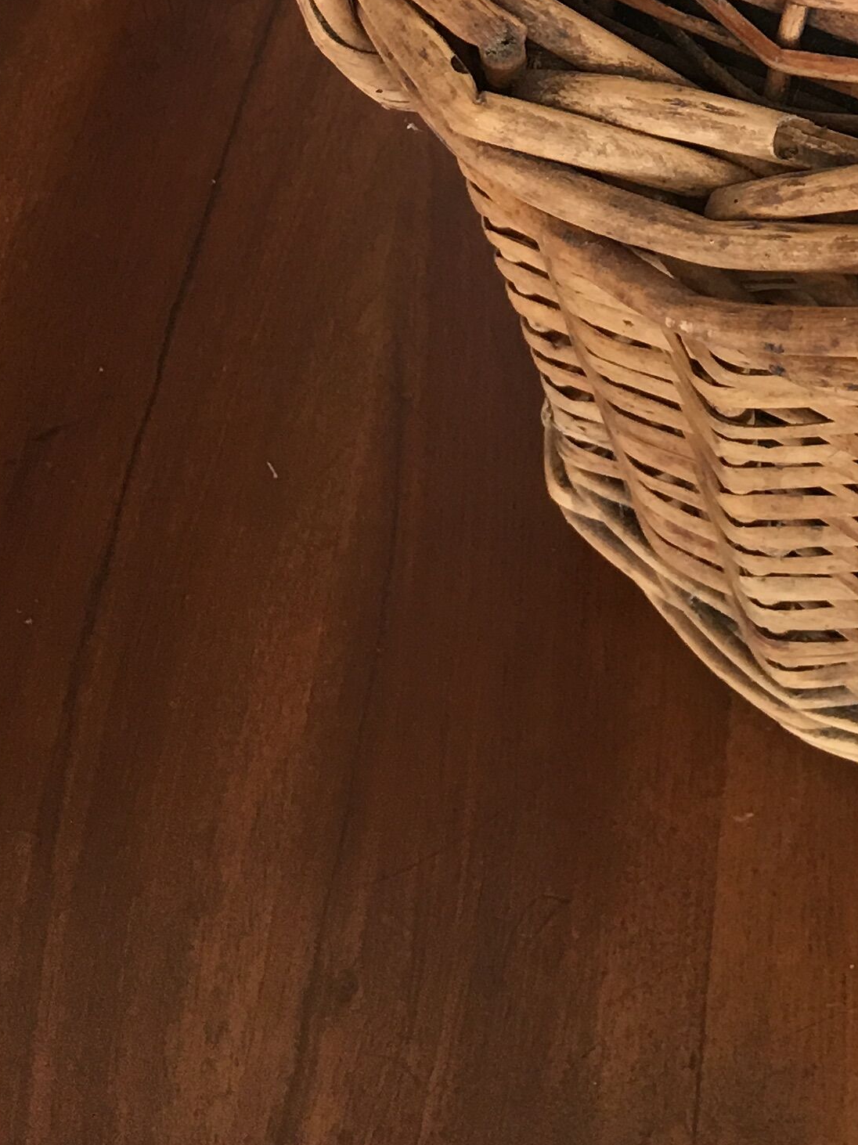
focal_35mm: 80
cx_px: 1034
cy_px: -410
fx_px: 2645
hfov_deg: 17.5
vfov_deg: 21.6
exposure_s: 1/33
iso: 32
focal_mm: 4.15
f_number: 2.2
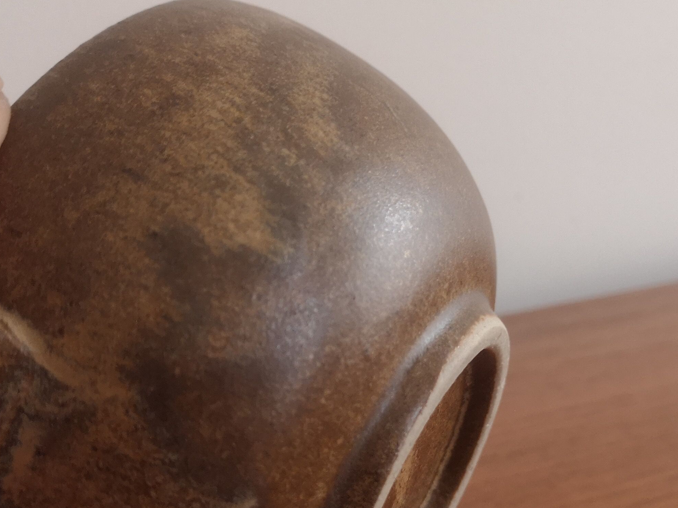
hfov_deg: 35.5
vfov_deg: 26.9
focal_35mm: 54
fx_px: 1058
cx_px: 367
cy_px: 324
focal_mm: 3.95
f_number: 1.8
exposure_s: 1/50
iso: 160
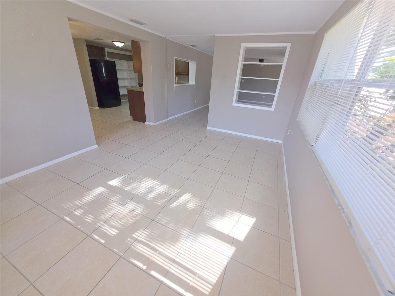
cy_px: 148
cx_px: 198
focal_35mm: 13
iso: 25
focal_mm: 2.2
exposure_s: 1/120
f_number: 1.9
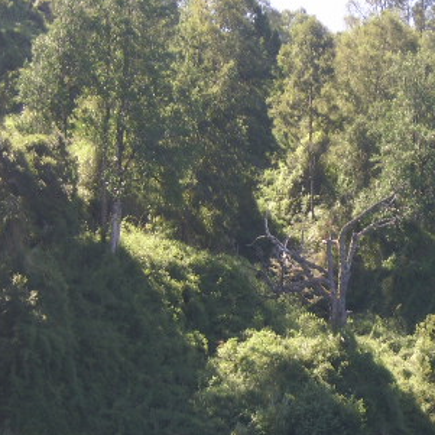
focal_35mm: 139
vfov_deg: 12.6
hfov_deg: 12.5
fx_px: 1976
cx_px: 321
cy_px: 267
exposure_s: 1/148
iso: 50
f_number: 4
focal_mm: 12.33
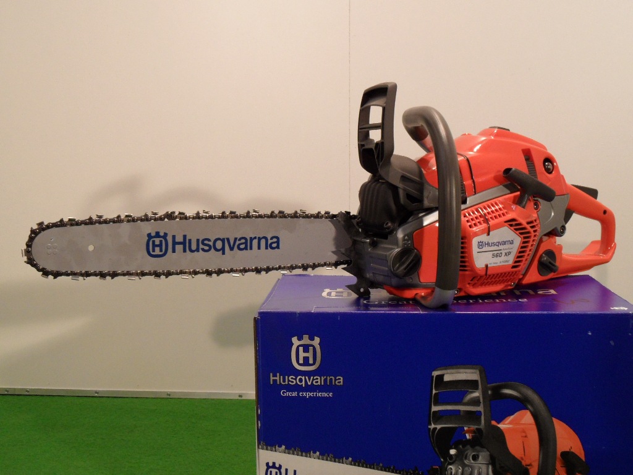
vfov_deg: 36.0
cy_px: 238
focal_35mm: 40
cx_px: 316
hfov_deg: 46.8
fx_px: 731
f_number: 3.6
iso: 200
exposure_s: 1/30
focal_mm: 6.5
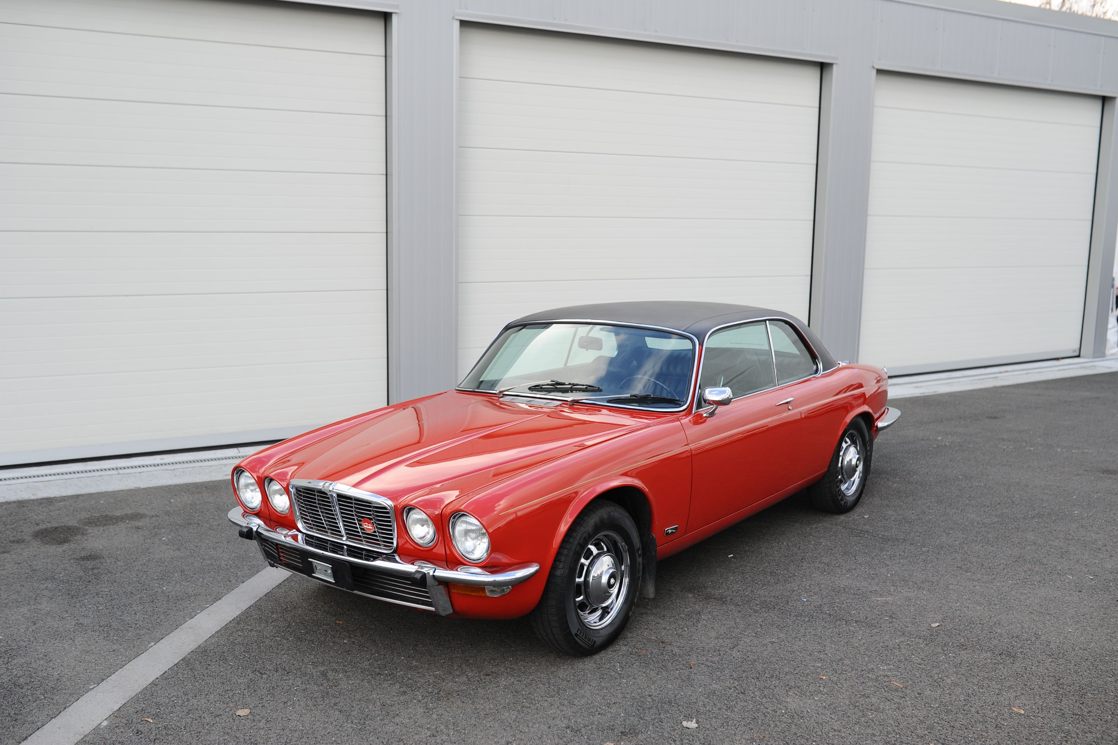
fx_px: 1086
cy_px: 372
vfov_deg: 37.8
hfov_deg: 54.5
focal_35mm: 35
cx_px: 559
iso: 200
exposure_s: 1/500
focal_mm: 35
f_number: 4
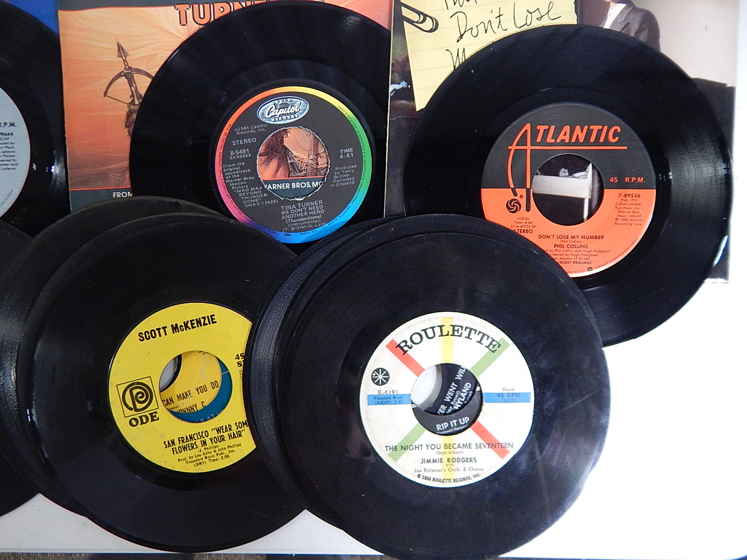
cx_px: 374
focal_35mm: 22
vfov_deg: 61.1
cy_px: 280
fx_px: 475
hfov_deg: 76.4
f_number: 3
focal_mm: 4
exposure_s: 1/30
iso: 280
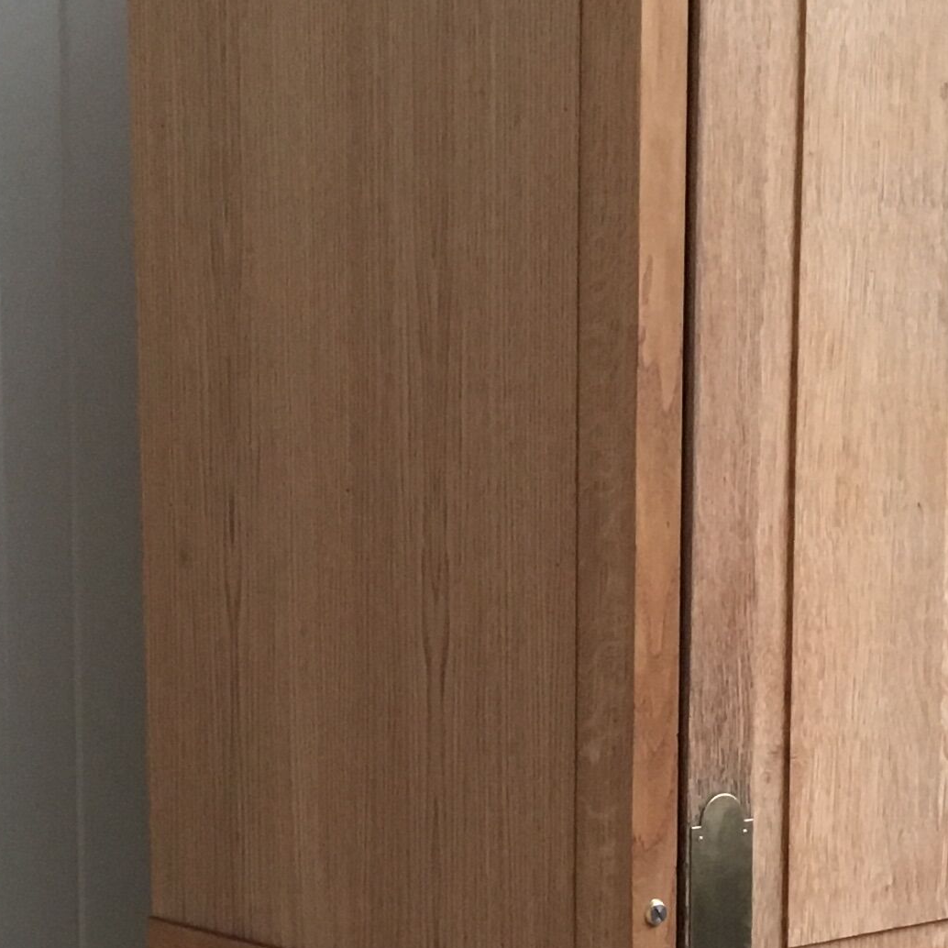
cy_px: 887
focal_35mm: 100
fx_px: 3098
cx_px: 391
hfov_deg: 17.4
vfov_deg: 17.1
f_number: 2.2
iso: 160
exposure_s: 1/33
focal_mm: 4.15
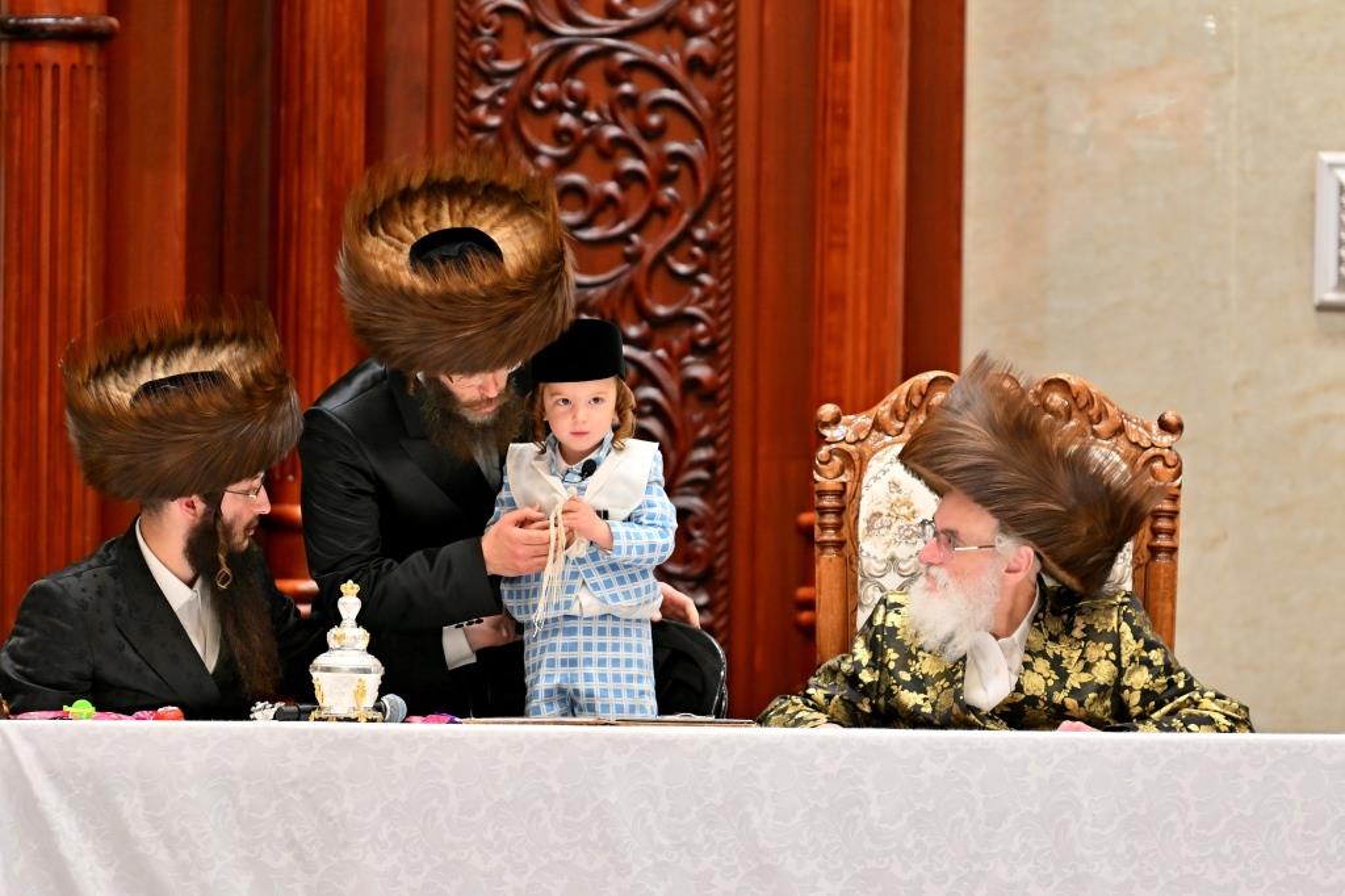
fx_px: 10345
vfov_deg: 5.0
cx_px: 672
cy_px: 448
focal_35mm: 277
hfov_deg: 7.4
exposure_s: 1/320
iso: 250
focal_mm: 185
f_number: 2.8
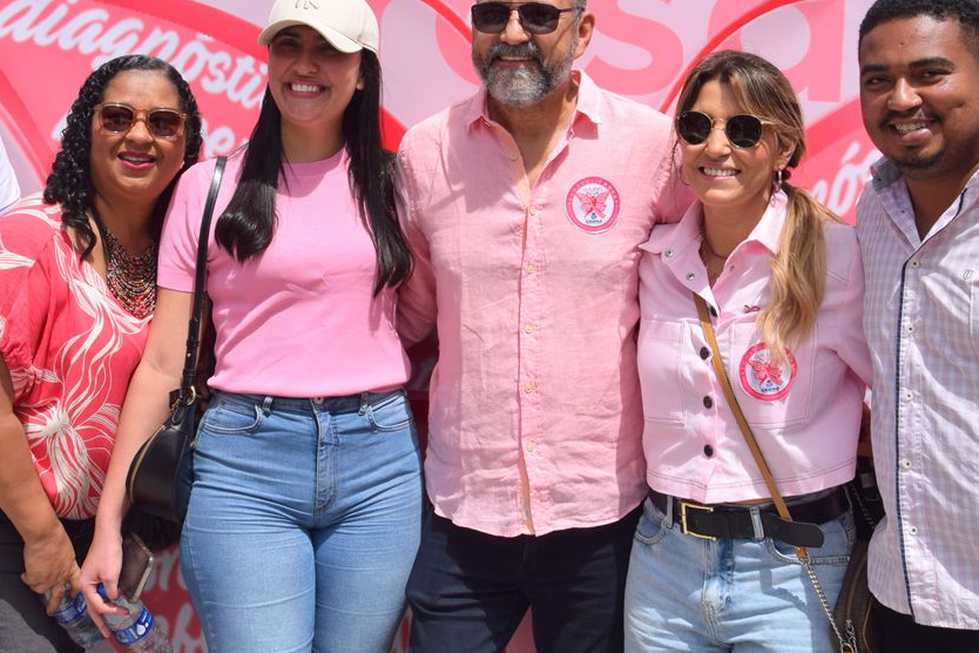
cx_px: 411
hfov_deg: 31.4
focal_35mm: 64
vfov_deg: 21.0
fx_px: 1740
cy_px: 147
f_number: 11
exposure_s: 1/500
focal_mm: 24
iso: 200
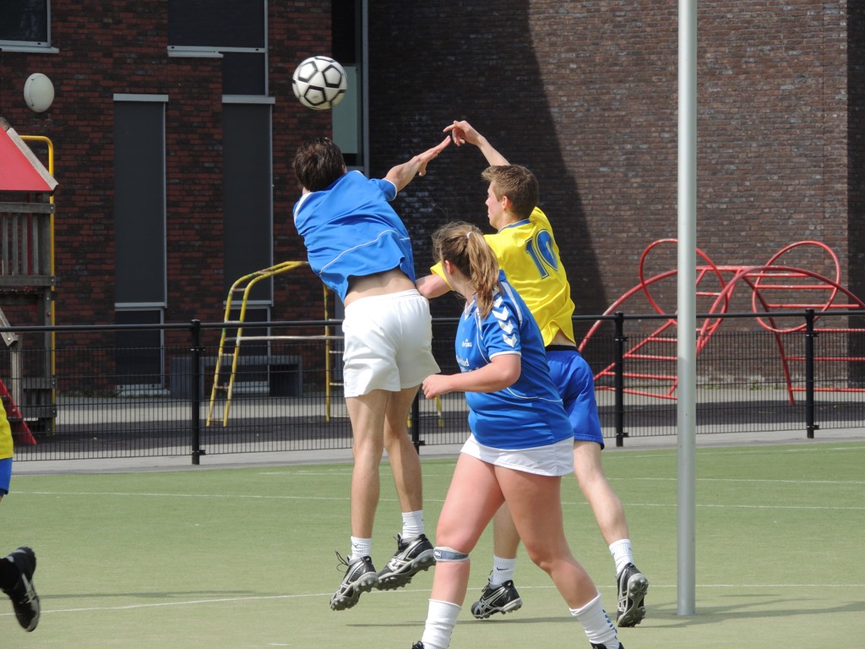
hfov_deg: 7.2
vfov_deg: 5.4
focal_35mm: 275
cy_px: 324
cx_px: 432
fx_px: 6872
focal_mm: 49
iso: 110
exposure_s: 1/500
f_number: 4.7
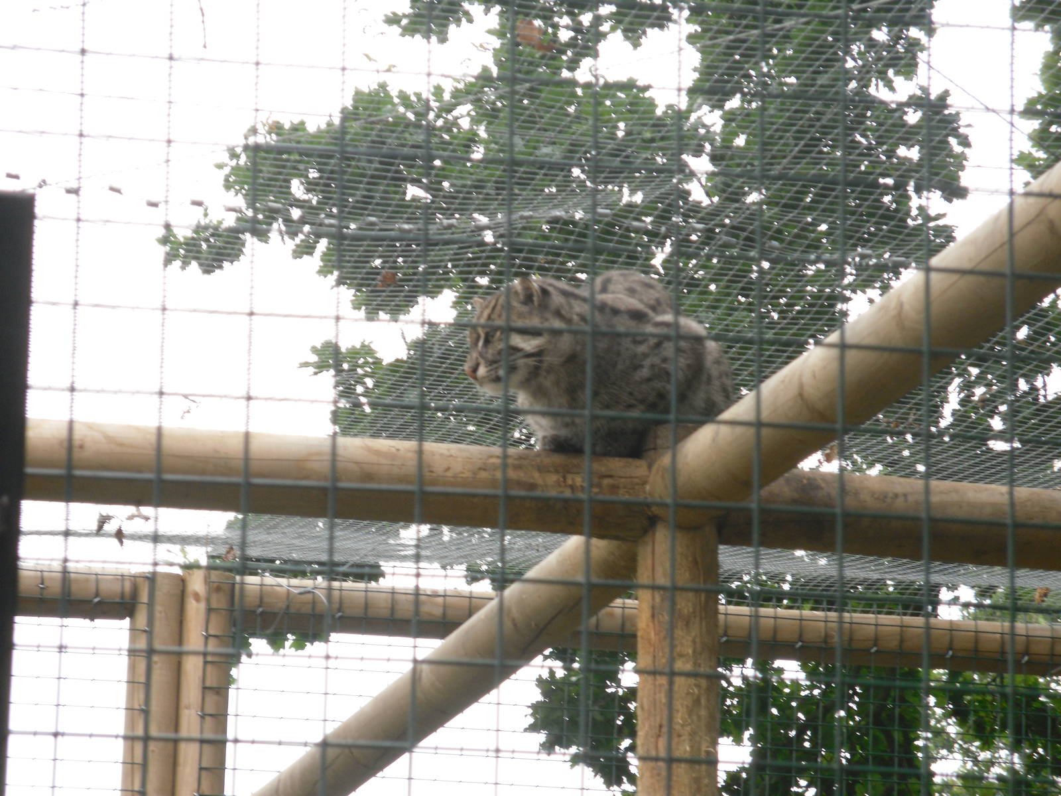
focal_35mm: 175
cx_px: 530
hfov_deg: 11.3
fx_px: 5364
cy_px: 398
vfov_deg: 8.5
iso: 100
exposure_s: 1/90
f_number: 5.5
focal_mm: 31.5
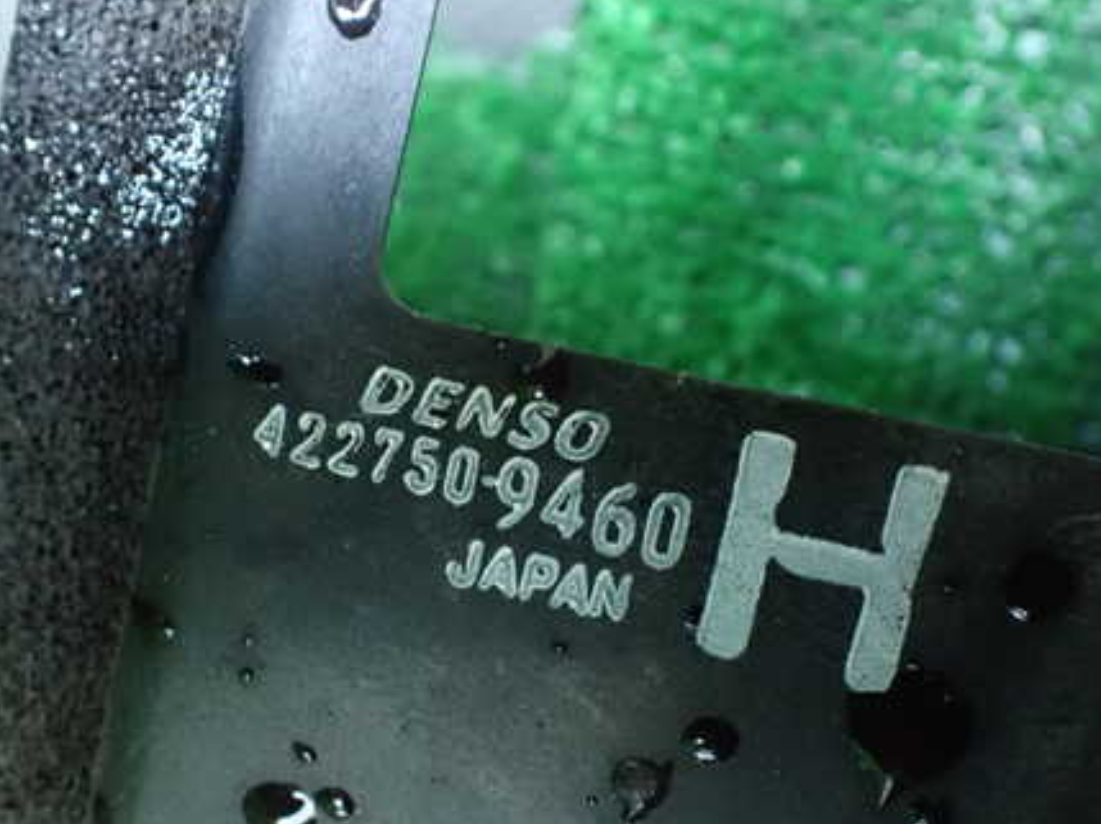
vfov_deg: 34.3
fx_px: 1335
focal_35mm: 42
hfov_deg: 44.7
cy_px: 465
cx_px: 462
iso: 1600
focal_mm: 5.4
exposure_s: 1/13
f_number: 2.3
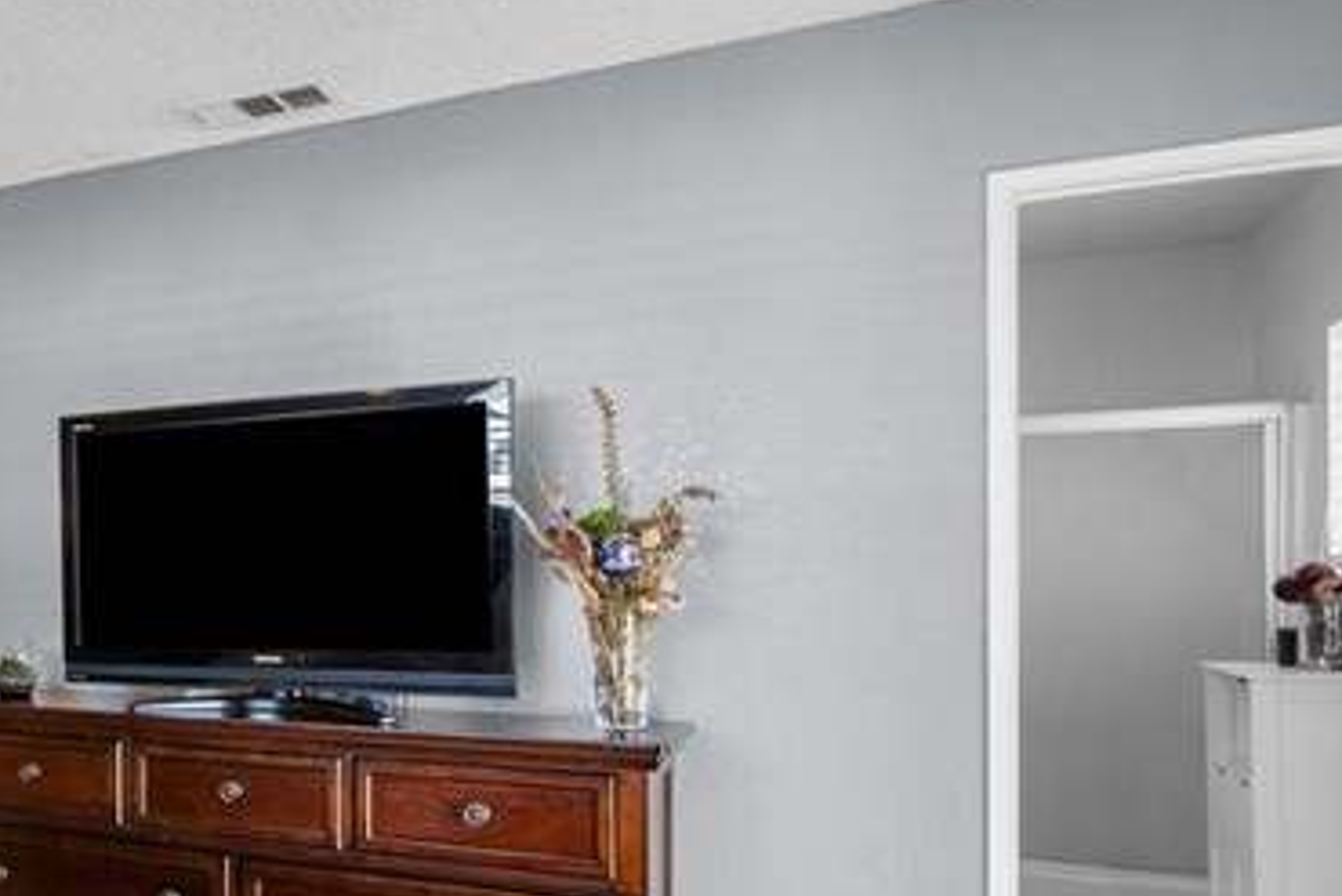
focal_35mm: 36
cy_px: 579
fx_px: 1342
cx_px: -156
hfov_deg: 41.5
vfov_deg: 36.6
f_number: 9
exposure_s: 1/2.5
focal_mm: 13
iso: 250
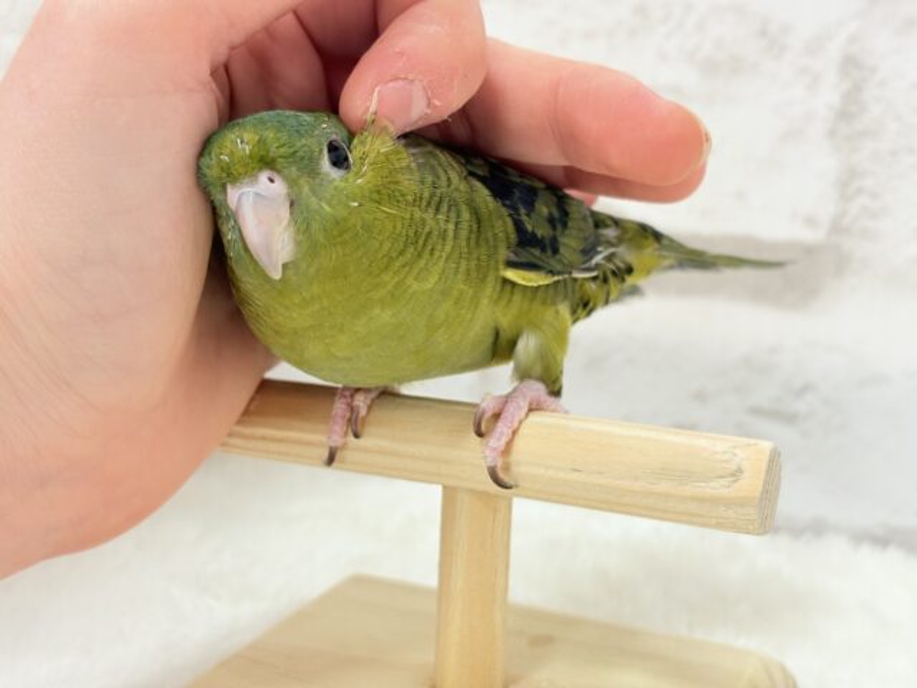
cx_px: 458
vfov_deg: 28.0
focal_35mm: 52
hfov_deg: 36.8
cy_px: 344
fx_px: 1378
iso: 64
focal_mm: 5.96
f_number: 1.6
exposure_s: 1/50
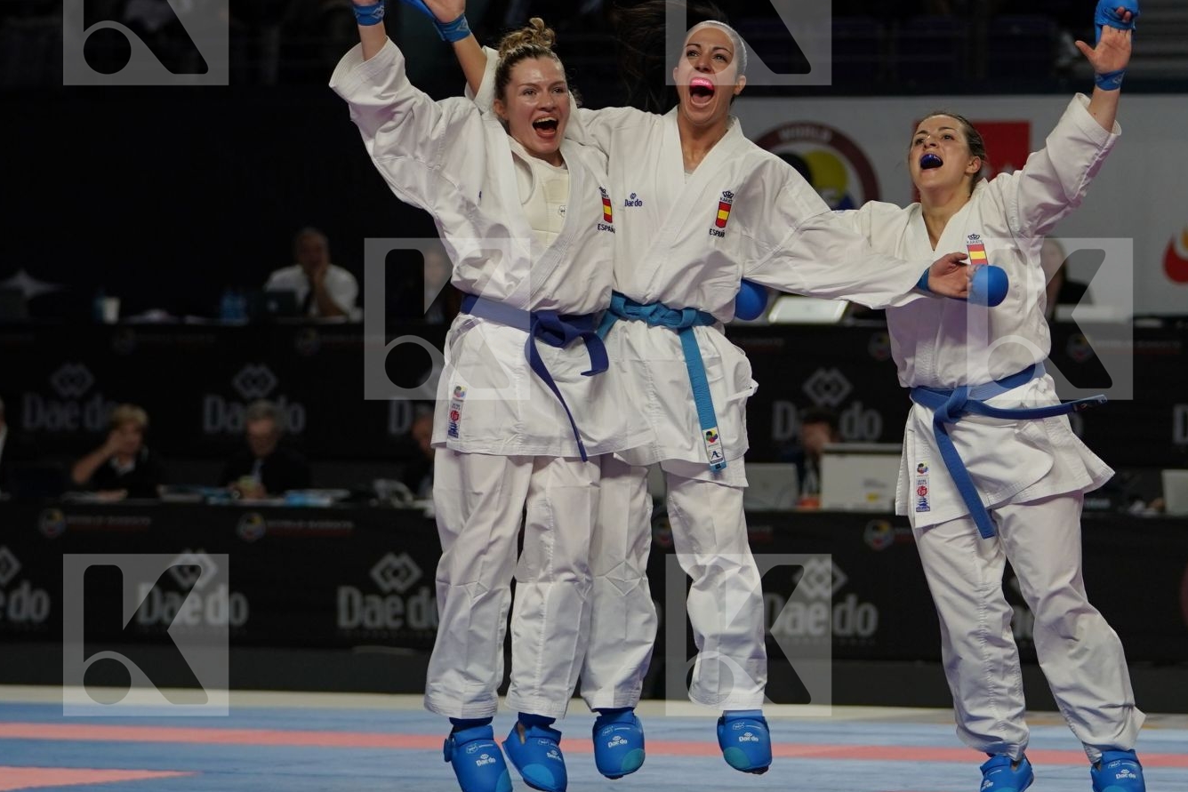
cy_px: 319
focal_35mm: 190
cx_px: 749
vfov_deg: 7.2
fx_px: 6270
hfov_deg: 10.8
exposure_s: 1/1000
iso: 640
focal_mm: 94
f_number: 2.8
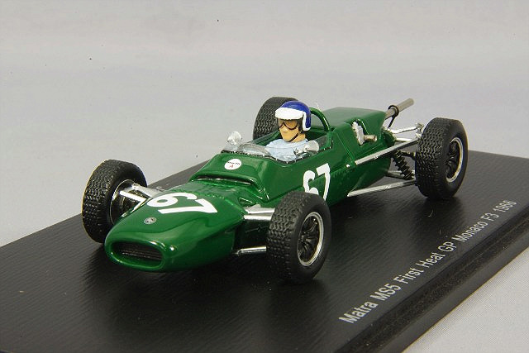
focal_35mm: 112
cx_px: 264
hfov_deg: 18.3
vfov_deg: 12.2
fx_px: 1646
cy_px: 176
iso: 400
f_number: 32
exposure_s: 1
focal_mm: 75
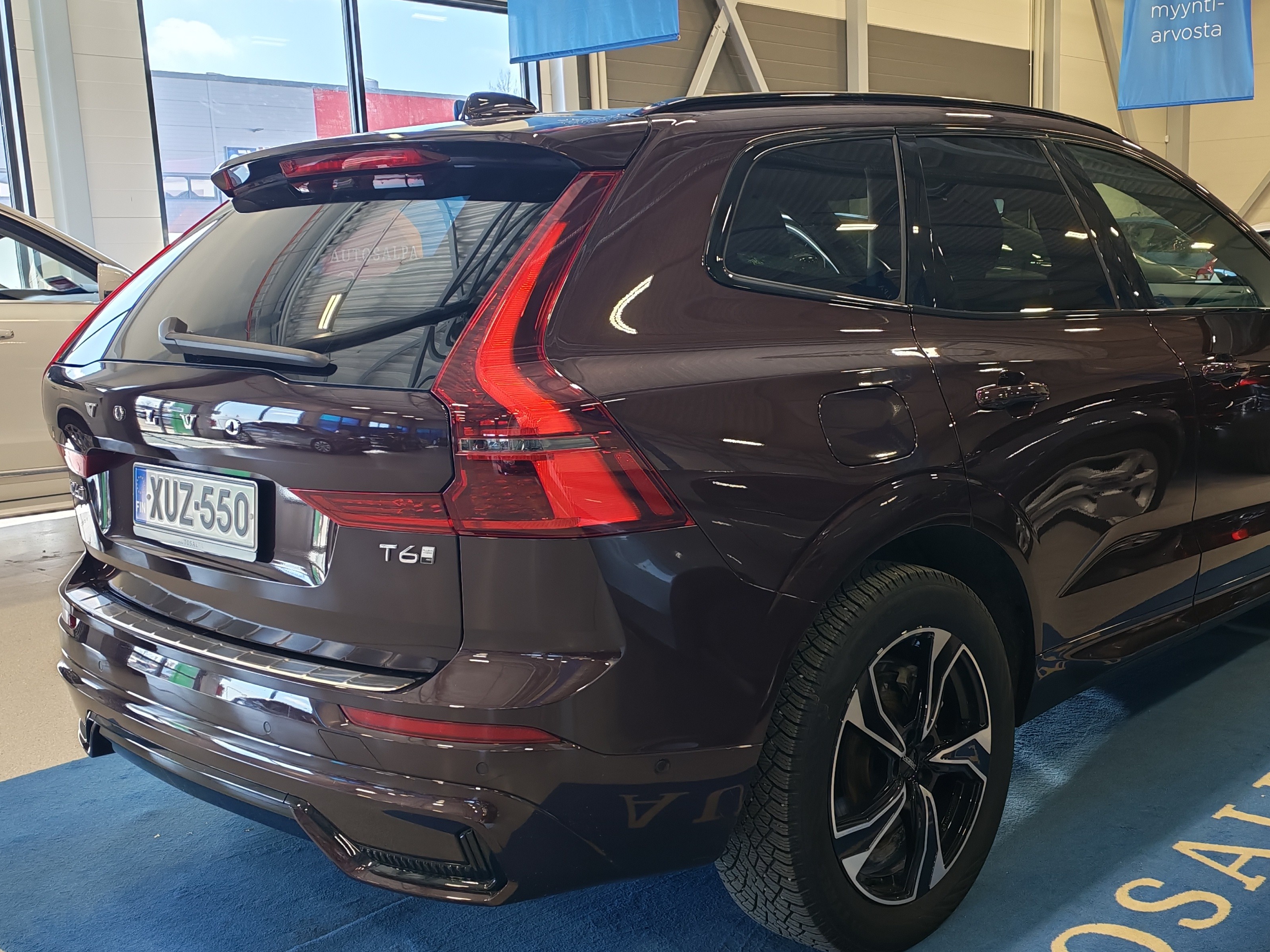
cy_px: 524
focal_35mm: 40
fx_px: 1468
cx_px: 760
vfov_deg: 35.9
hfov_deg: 46.5
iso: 92
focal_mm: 6.12
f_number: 1.9
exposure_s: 1/100
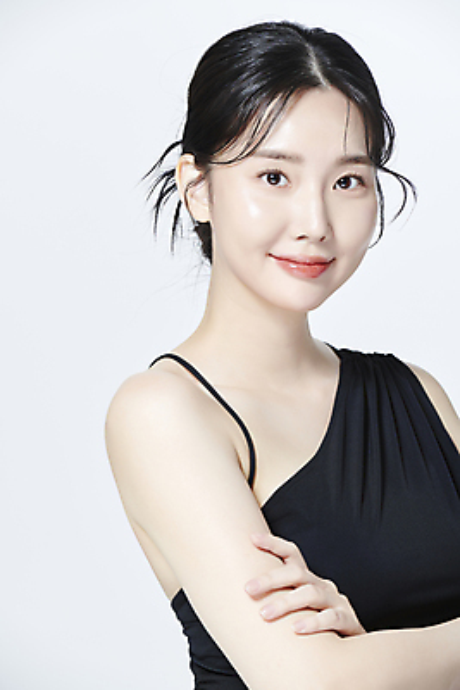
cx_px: 230
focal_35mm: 200
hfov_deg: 6.9
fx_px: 3830
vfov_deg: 10.3
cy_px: 345
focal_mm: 200
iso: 64
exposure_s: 1/125
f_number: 10
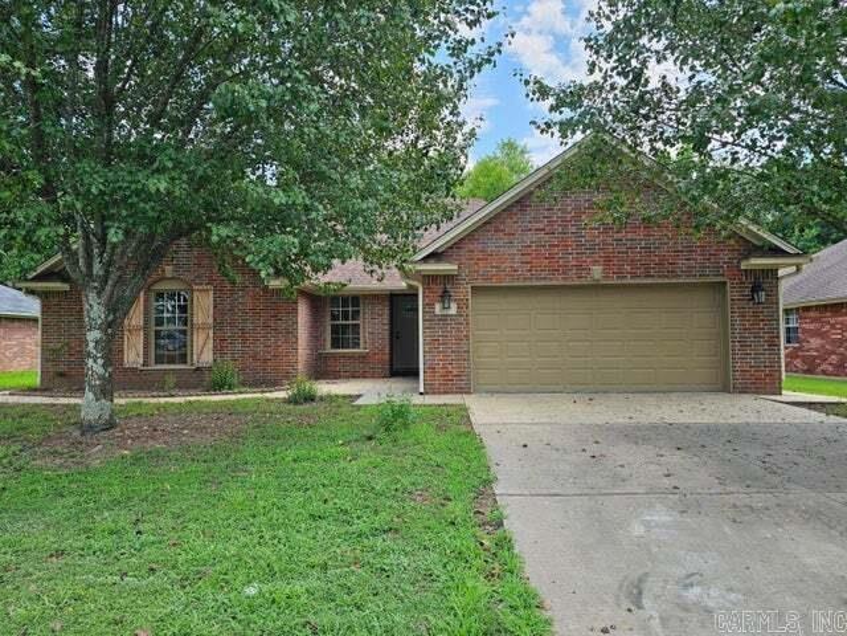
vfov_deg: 58.9
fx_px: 563
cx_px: 424
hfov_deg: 73.9
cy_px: 318
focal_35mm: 23
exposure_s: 1/399
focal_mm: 6.3
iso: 20
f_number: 1.7
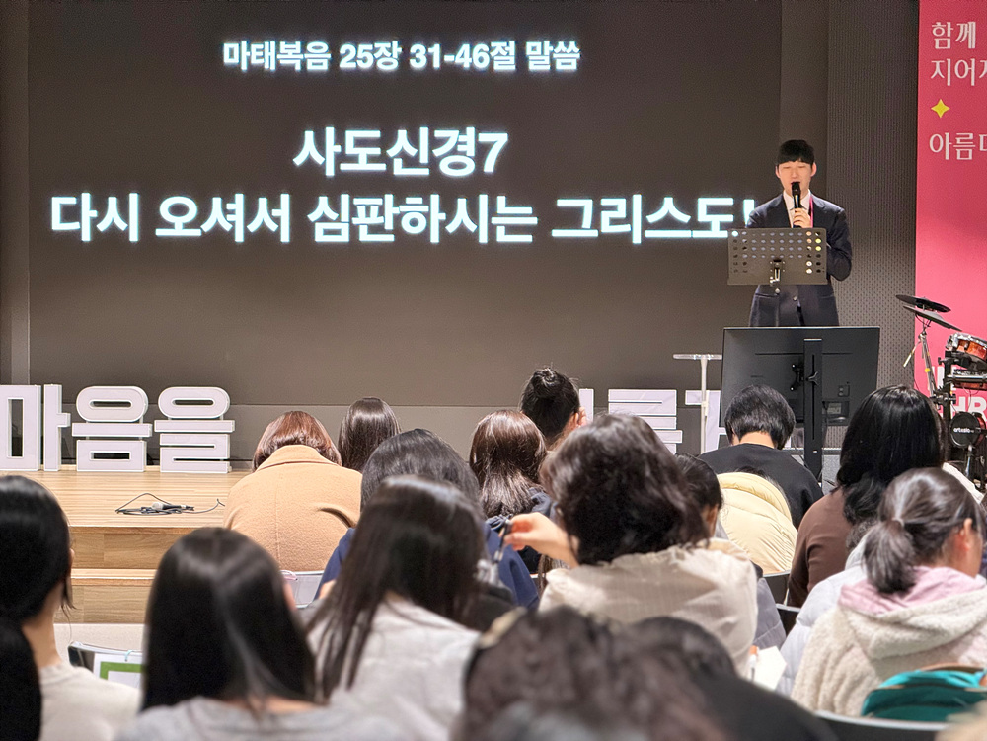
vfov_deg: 14.8
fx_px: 2851
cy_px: 370
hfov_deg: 19.6
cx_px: 494
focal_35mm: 100
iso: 640
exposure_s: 1/40
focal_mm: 16.89
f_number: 2.8
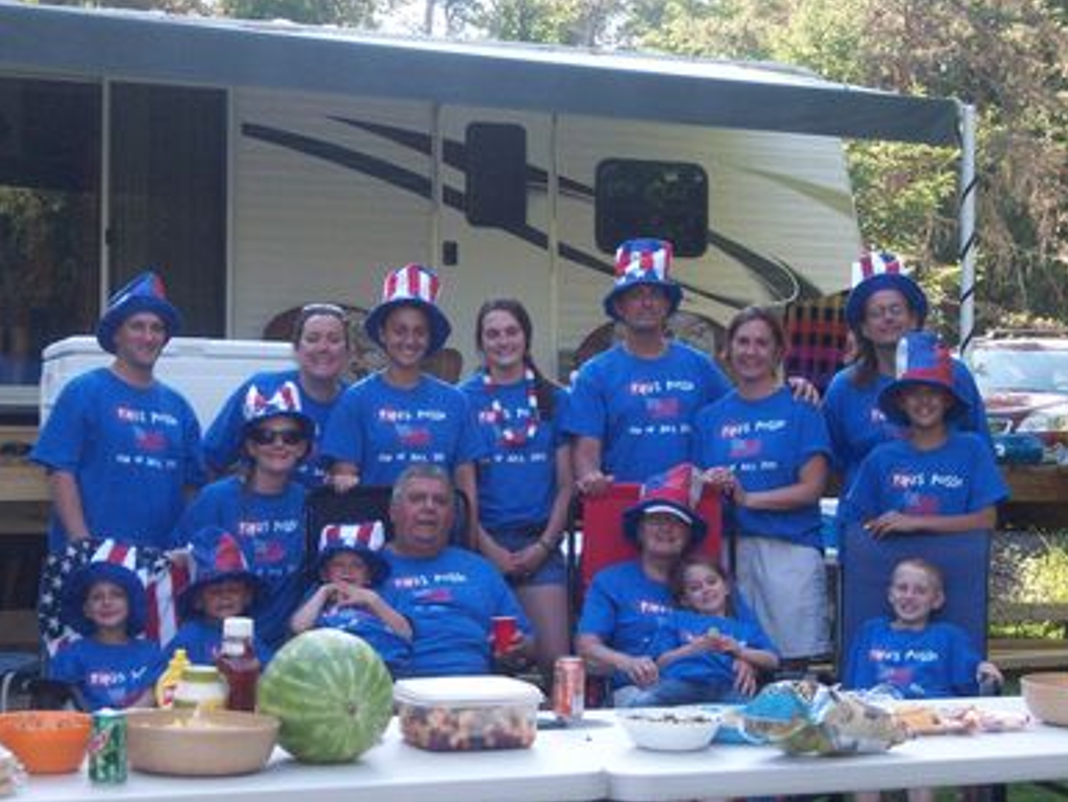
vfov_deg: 17.8
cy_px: 402
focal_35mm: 83
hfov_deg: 23.5
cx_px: 535
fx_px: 2562
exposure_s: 1/121
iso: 200
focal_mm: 13.7
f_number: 4.6
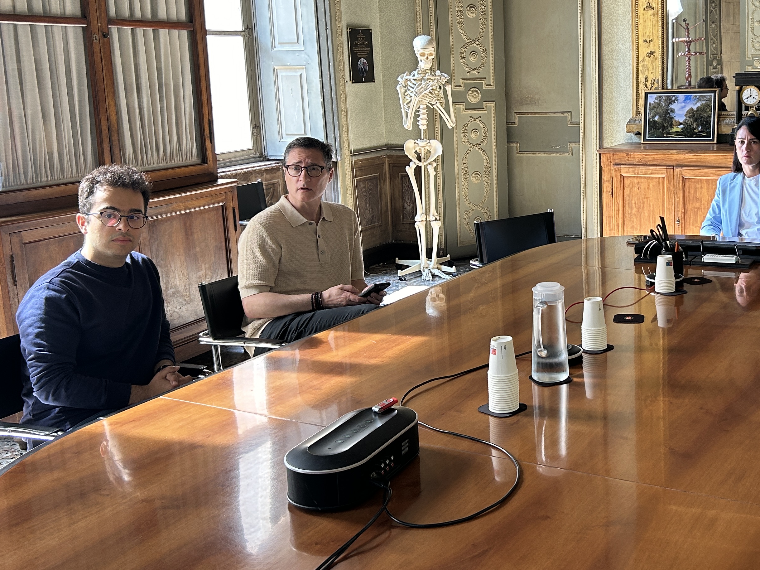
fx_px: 944
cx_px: 571
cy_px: 217
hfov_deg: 42.5
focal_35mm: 43
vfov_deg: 33.4
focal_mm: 5.7
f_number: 1.5
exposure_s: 1/90
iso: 100
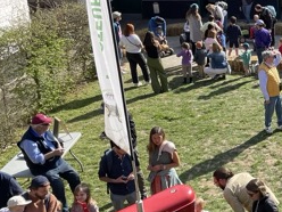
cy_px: 90
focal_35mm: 67
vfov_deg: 21.9
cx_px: 341
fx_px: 546
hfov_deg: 25.8
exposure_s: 1/1416
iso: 32
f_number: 1.6
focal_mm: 4.2
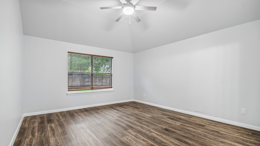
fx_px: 110
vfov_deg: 67.1
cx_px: 129
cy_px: 76
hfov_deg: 99.4
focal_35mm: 16
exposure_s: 1/3.33
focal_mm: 10
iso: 400
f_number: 8
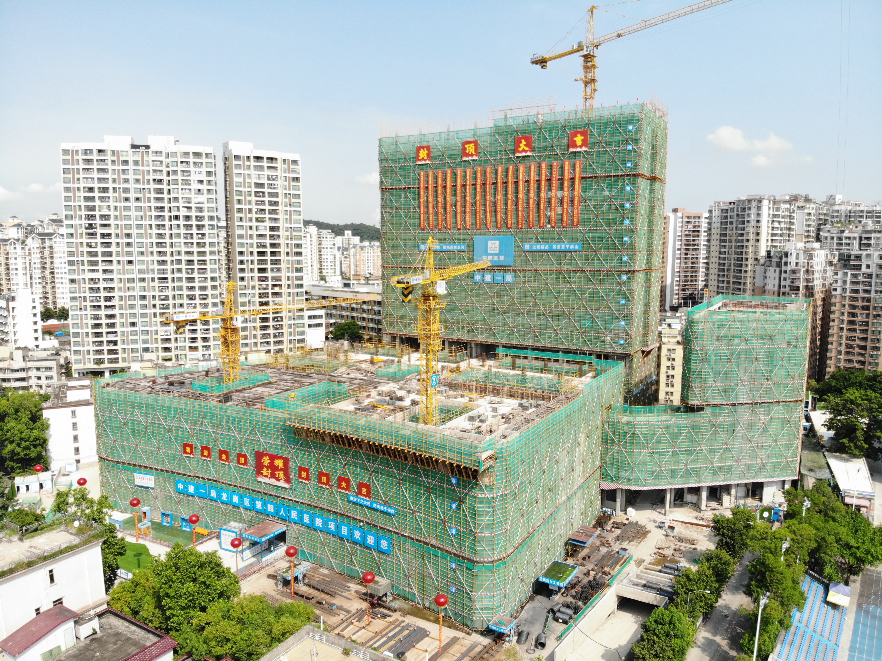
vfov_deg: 56.8
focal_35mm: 24
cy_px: 330
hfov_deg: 71.6
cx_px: 441
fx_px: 611
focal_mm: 4.5
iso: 110
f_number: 2.8
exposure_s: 1/732
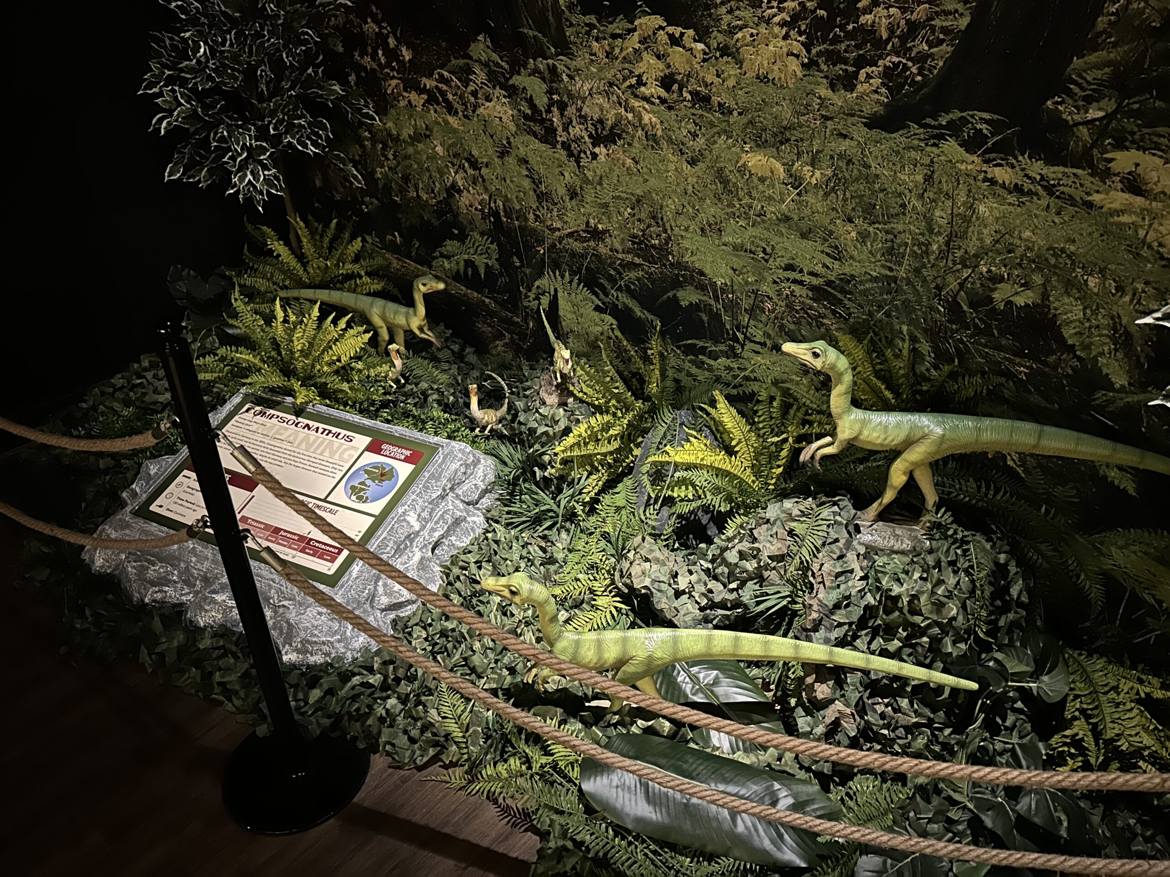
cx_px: 585
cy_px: 438
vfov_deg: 56.8
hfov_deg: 71.6
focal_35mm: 24
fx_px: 811
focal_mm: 6.86
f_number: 1.78
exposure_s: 1/14
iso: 1250
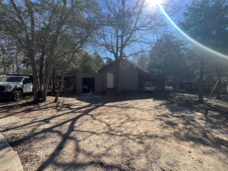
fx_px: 86
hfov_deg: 106.2
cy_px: 86
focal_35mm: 13
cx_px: 114
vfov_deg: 89.9
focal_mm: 1.57
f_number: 1.8
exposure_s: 1/661
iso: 32
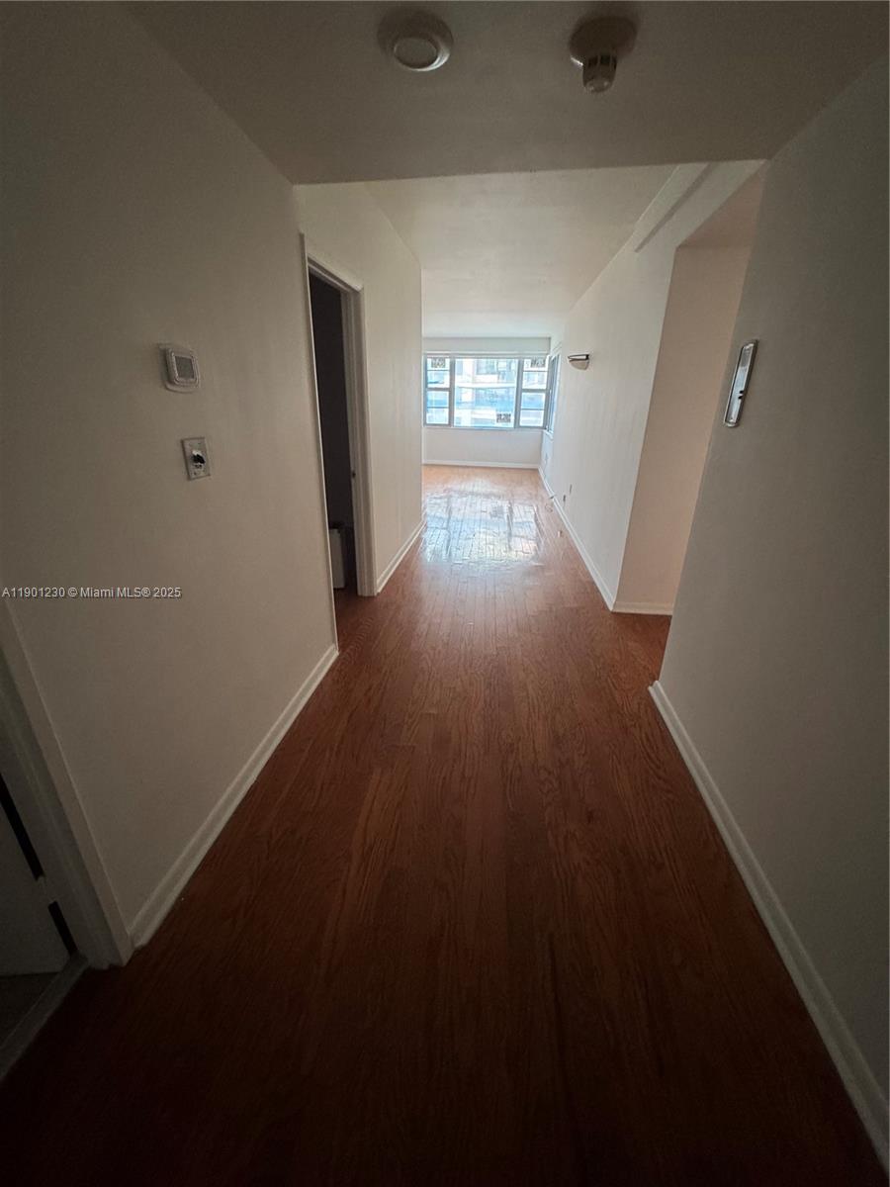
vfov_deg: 102.1
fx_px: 480
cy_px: 594
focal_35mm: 14
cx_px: 445
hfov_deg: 85.7
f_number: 2.2
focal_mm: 2.22
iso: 500
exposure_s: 1/60
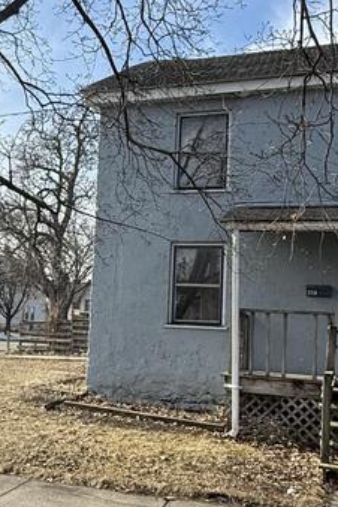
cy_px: 271
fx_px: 620
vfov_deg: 44.5
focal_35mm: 44
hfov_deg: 29.9
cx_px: 76
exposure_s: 1/1189
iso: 50
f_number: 2.2
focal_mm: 2.22
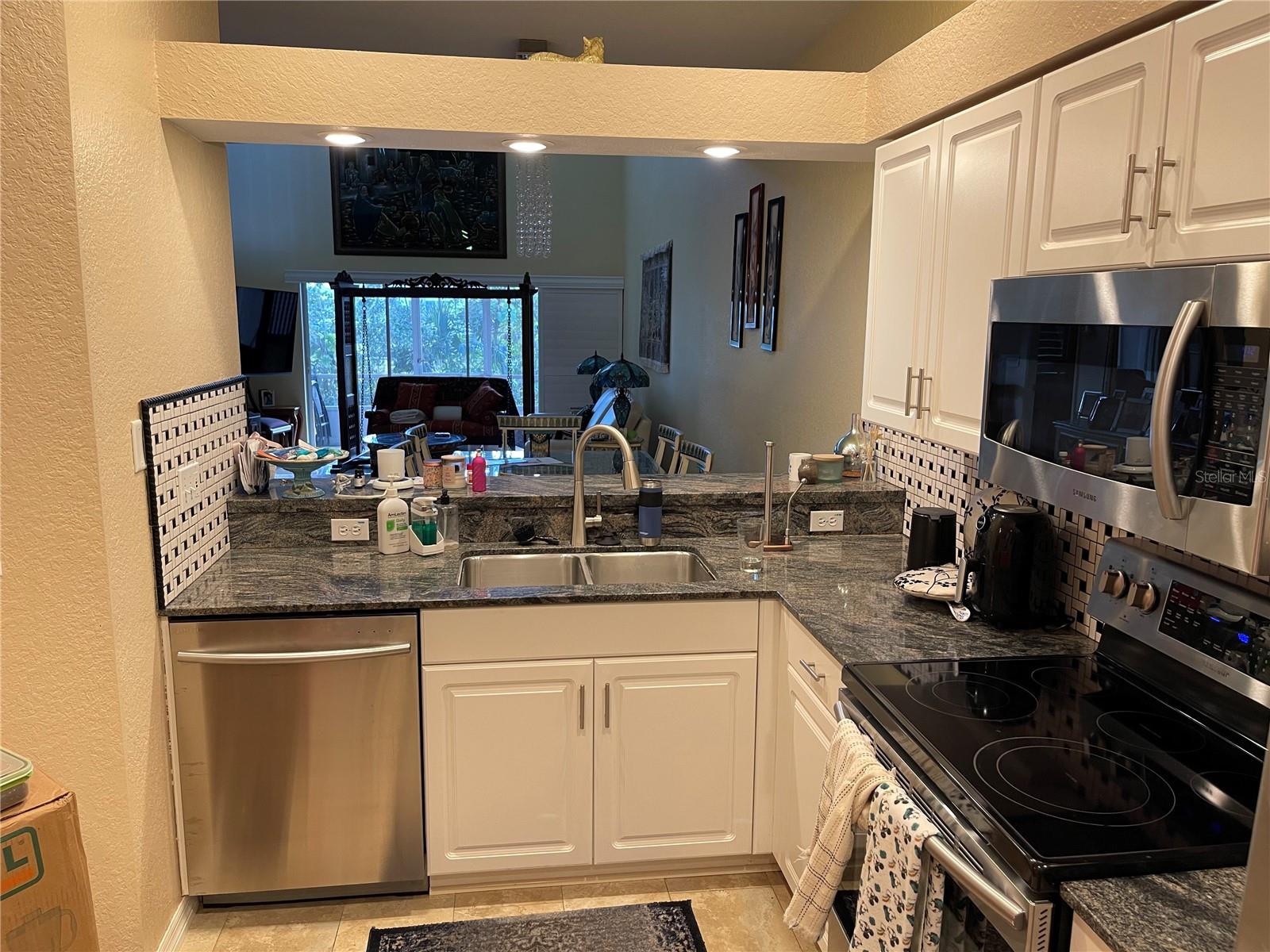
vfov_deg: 54.9
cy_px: 476
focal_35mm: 25
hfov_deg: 69.4
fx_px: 917
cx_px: 635
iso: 80
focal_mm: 5.1
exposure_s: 1/60
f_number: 1.6
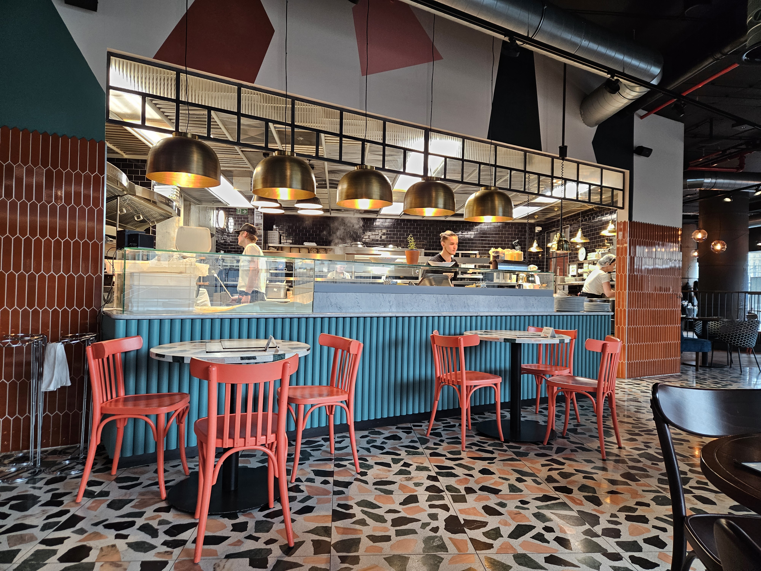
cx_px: 380
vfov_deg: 58.9
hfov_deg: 73.9
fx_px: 506
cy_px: 286
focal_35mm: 23
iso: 320
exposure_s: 1/100
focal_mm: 5.4
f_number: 1.8
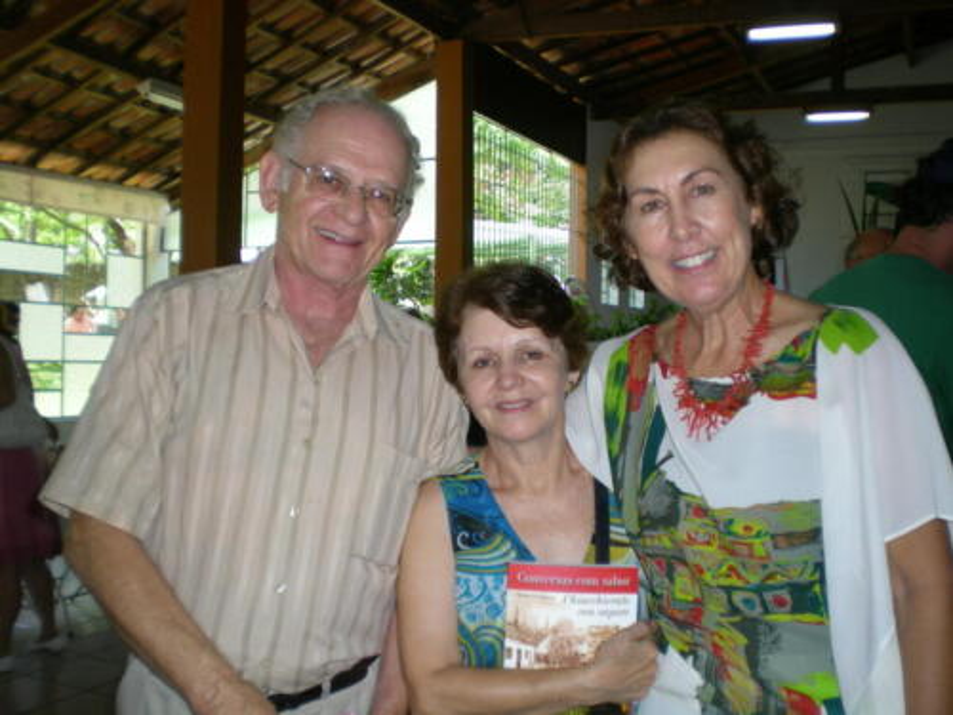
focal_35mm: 38
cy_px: 358
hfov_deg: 49.0
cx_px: 476
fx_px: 1046
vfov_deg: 37.7
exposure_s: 1/42.7
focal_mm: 6.3
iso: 50
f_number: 3.1
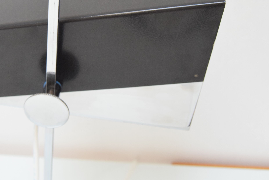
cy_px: 58
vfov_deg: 23.3
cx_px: 76
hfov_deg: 33.9
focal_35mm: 58
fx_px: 434
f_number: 5.6
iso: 1600
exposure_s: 1/125
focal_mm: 24
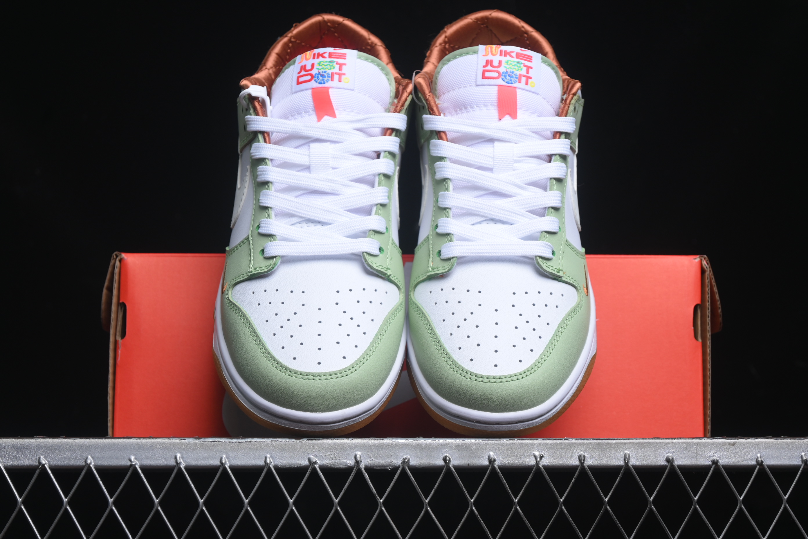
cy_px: 270
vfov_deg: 18.2
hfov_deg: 27.0
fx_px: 1683
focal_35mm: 75
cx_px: 404
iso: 160
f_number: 6.3
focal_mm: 50
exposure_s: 1/60
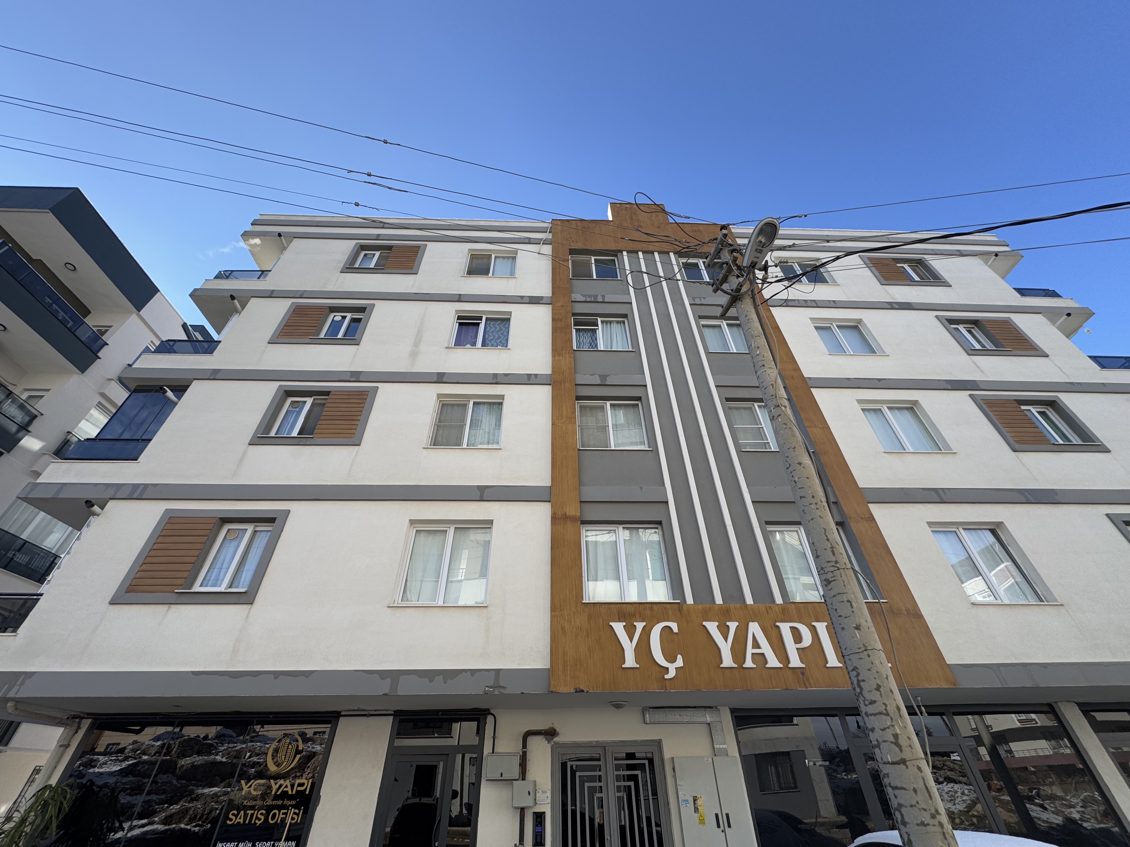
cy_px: 424
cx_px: 565
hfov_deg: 102.1
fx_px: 457
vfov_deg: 85.7
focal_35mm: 14
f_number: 2.2
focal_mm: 2.22
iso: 40
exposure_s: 1/812
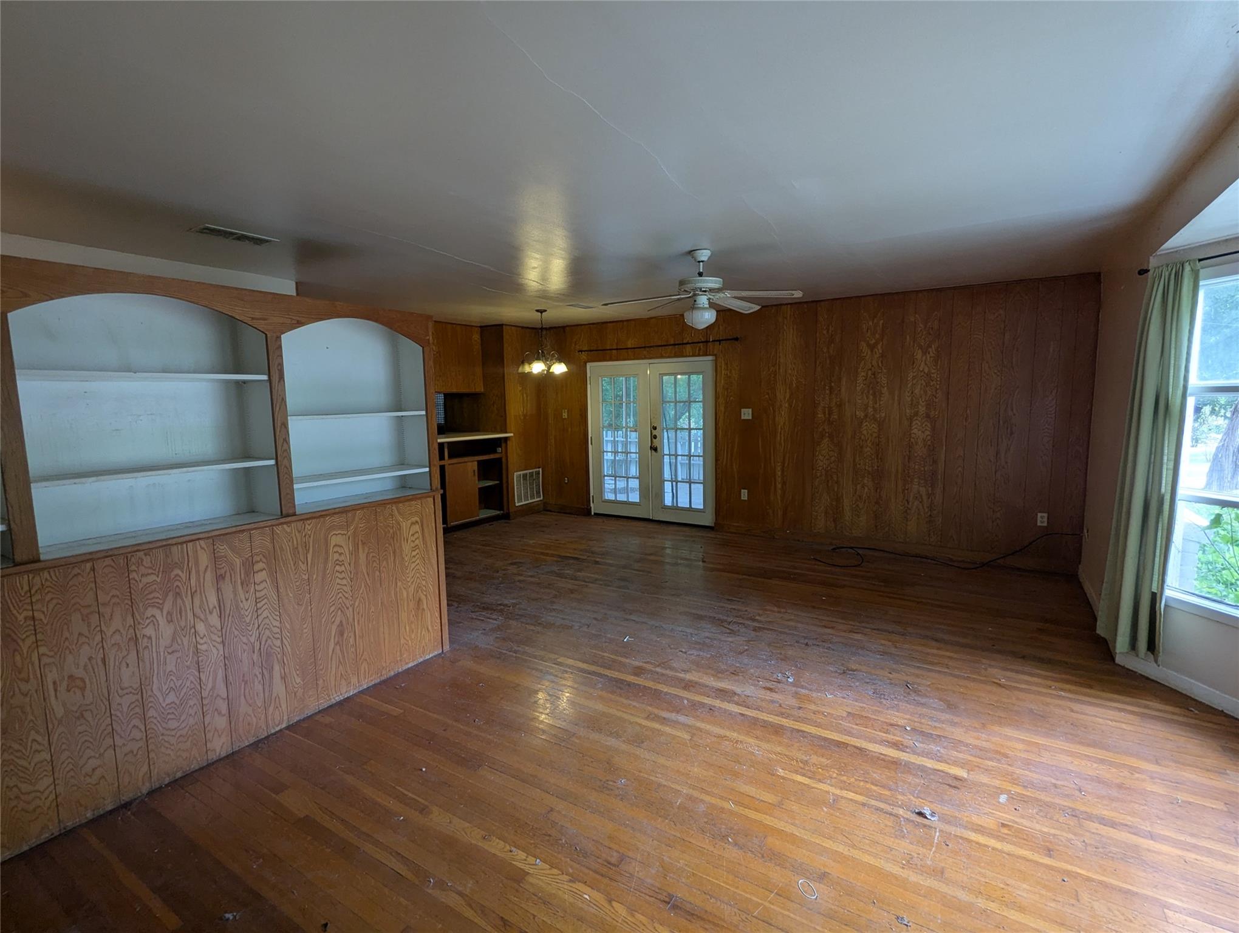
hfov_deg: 94.4
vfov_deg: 78.2
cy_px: 466
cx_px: 620
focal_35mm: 16
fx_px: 573
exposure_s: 1/49.7
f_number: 2.2
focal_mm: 2.35
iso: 64
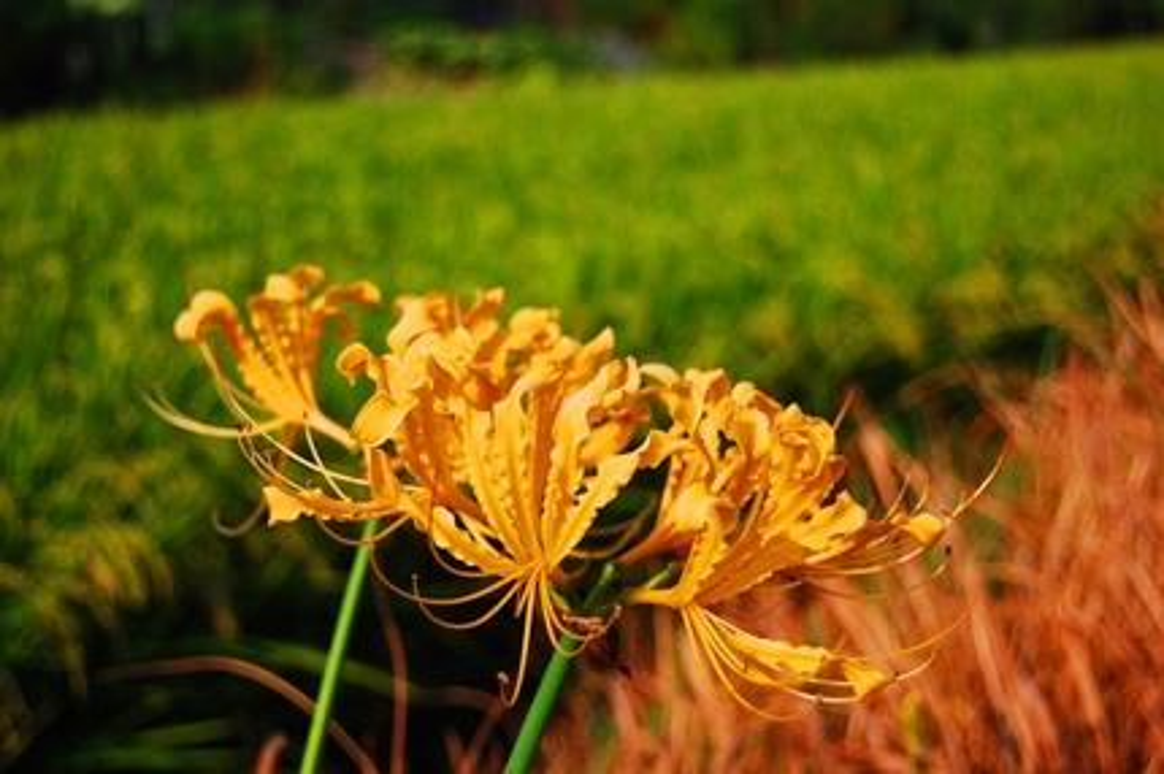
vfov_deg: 21.5
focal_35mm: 63
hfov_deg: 31.9
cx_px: 582
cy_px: 387
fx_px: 2035
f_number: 5.3
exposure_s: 1/1600
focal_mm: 42
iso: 200
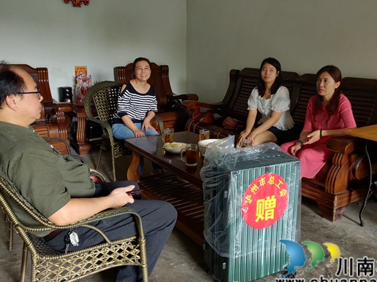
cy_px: 136
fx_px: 338
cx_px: 202
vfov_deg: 45.4
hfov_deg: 58.3
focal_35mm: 31
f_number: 1.7
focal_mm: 4.25
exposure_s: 1/20
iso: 640
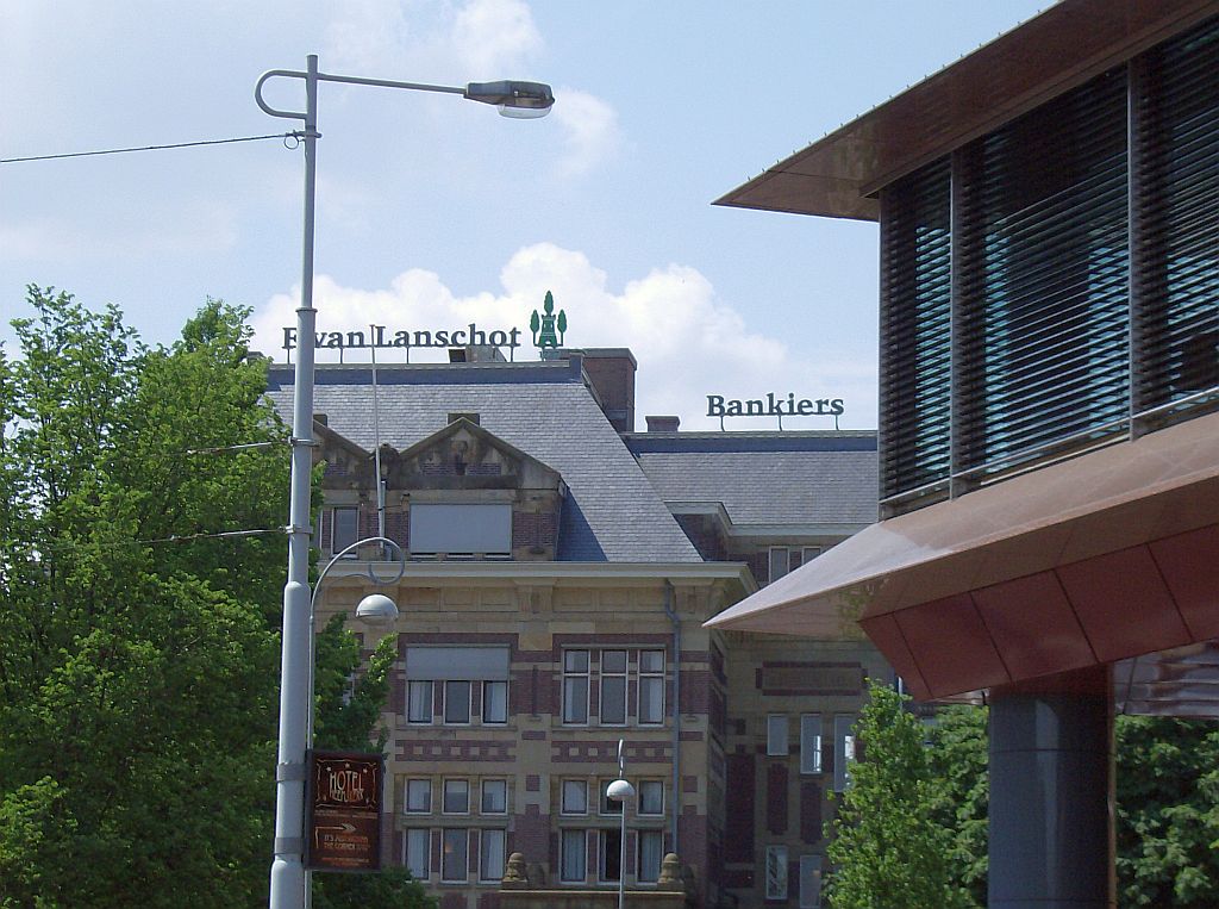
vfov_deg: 13.7
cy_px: 454
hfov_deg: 18.3
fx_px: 3794
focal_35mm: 108
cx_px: 610
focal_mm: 18
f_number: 7.8
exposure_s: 1/310
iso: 100
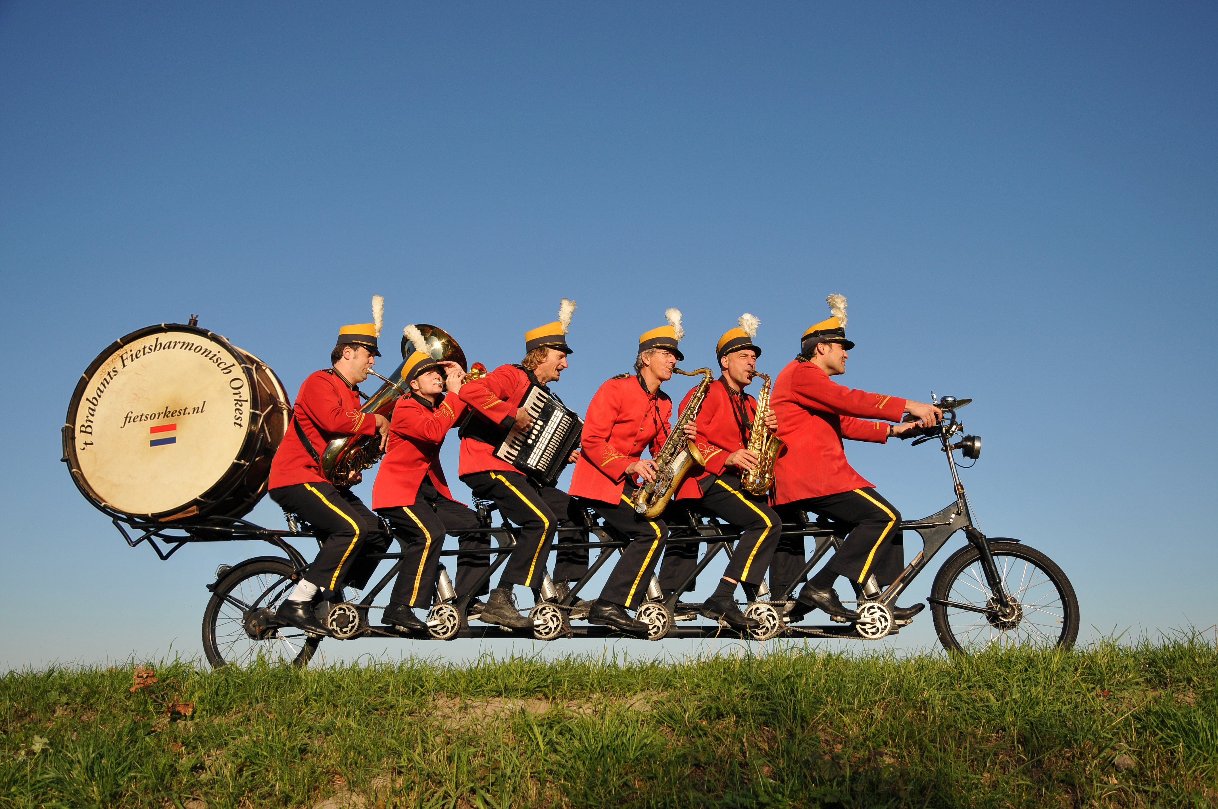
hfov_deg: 57.3
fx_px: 1115
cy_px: 404
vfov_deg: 39.9
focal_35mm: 33
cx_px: 609
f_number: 5.6
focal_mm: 22
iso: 200
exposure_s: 1/1250
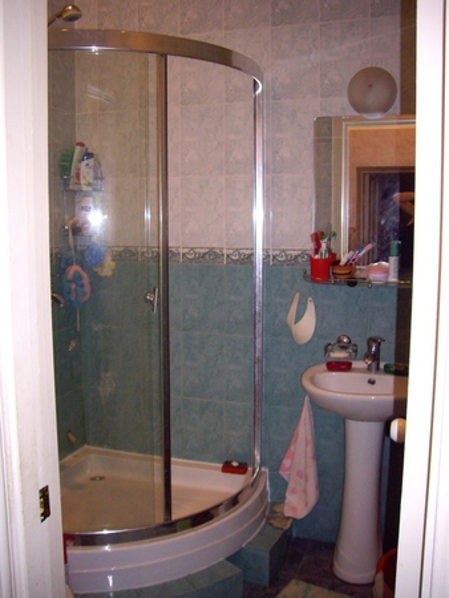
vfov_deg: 49.0
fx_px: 657
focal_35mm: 38
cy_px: 299
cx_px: 224
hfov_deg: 37.8
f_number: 2.7
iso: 200
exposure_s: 1/40
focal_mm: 6.2
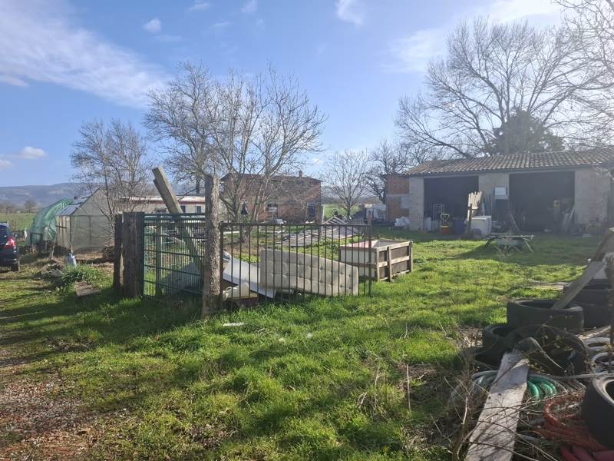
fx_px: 408
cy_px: 230
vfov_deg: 58.9
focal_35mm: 23
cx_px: 307
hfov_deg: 73.9
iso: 50
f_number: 1.8
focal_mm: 5.54
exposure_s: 1/1520
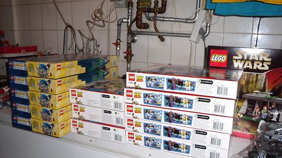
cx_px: 142
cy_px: 99
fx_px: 232
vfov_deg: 37.5
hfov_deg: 62.6
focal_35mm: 31
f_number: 2.8
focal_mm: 6
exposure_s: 1/30
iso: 100
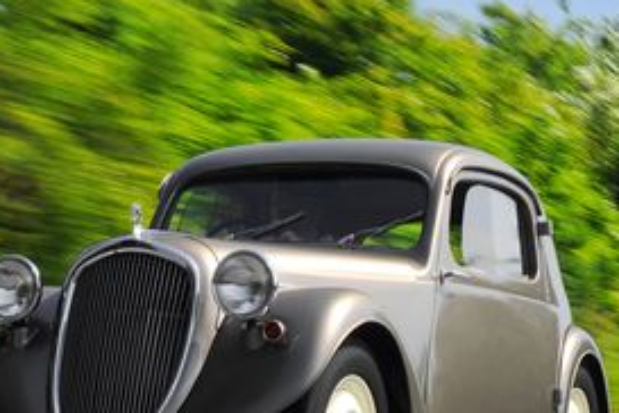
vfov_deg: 10.4
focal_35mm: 132
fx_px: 2269
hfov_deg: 15.5
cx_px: 145
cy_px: 267
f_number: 18
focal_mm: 40
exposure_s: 1/20
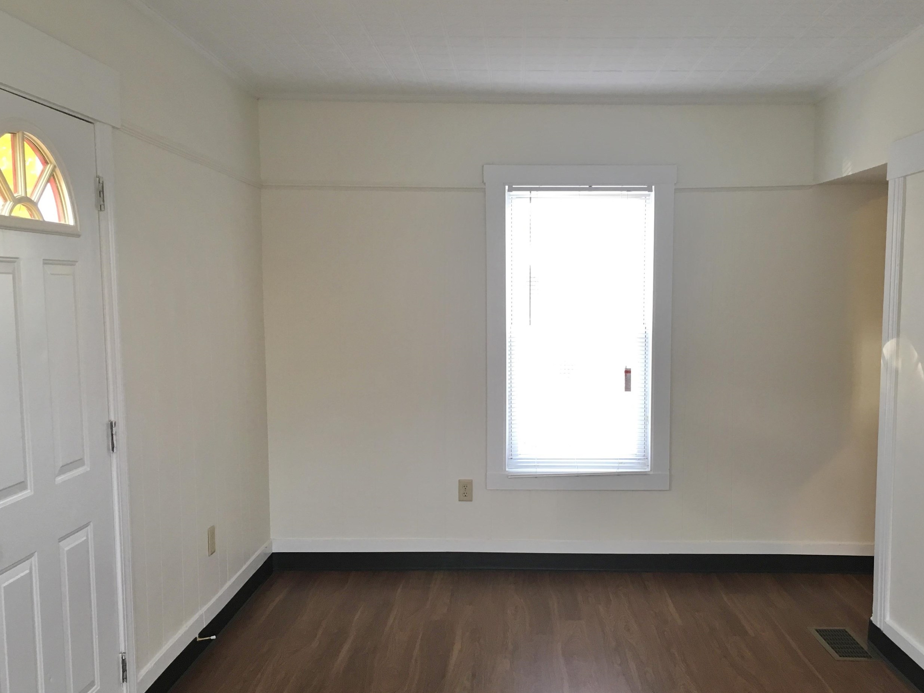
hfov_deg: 51.2
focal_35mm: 36
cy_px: 393
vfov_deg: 39.6
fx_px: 961
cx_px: 514
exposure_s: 1/30
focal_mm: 4.15
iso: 80
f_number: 2.2
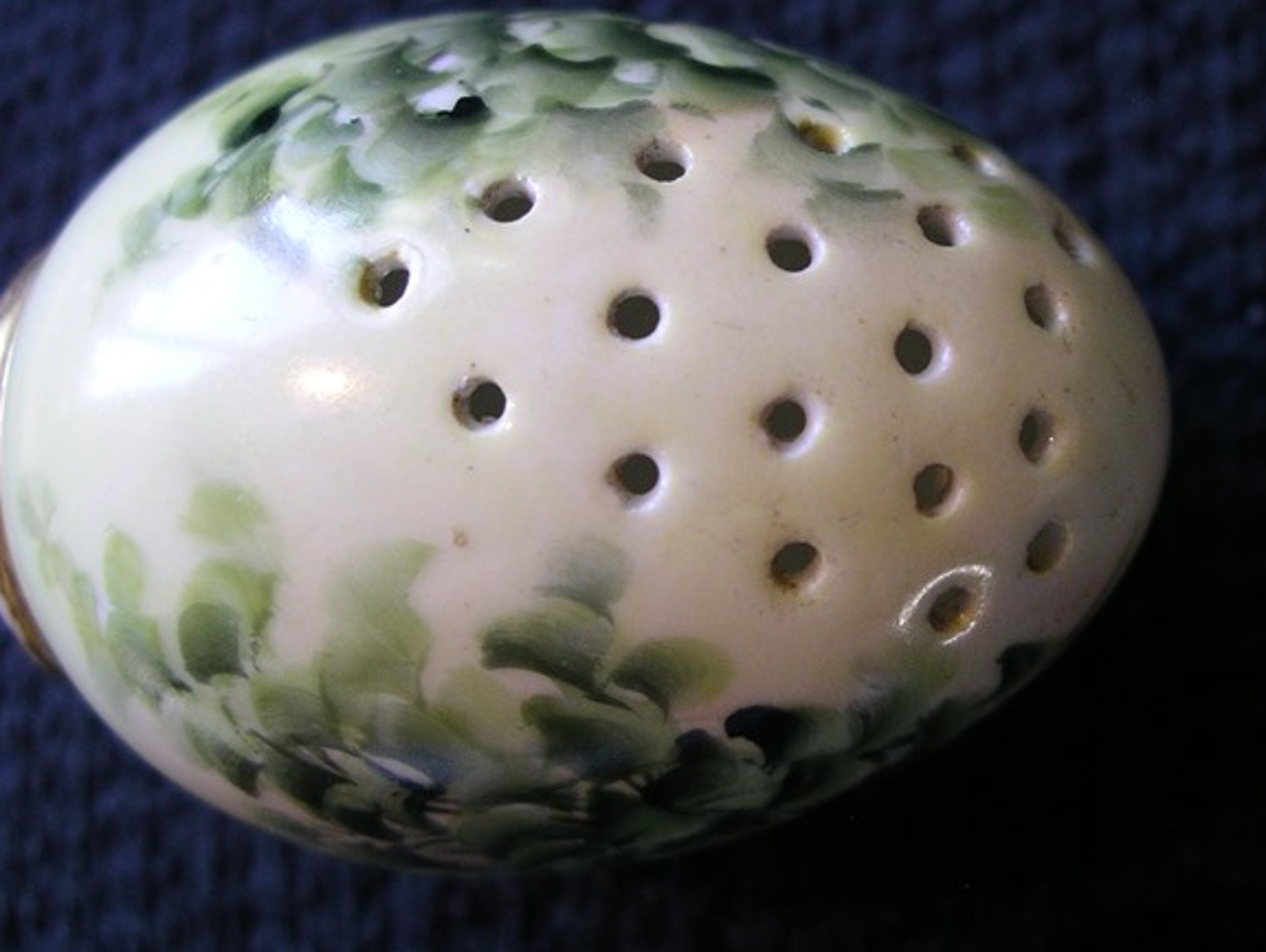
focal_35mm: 41
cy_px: 427
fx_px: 1501
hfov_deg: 45.7
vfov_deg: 35.2
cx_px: 585
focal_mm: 7.8
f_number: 2.8
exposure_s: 1/30
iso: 200
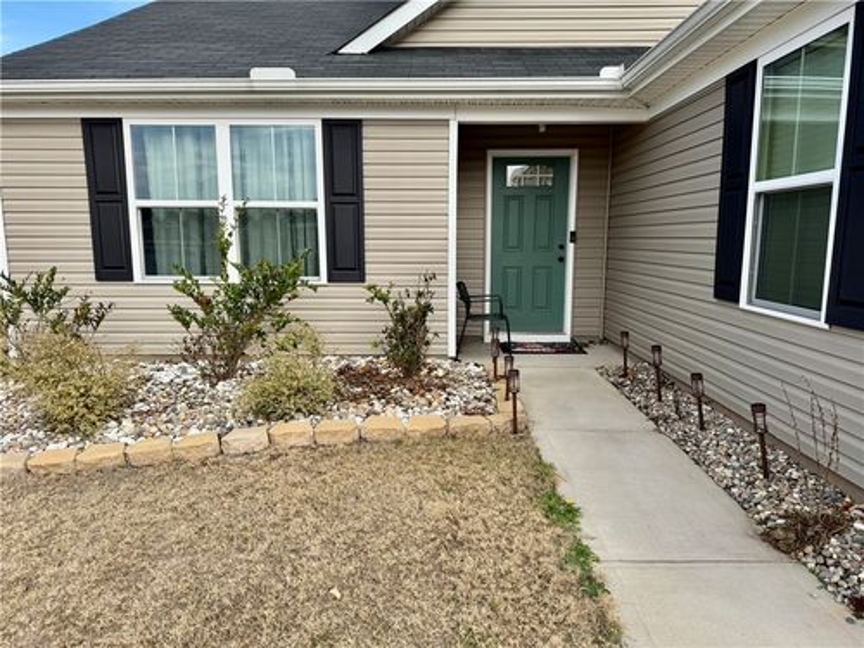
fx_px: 599
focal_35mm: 24
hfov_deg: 71.6
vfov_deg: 56.8
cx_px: 432
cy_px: 324
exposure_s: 1/1869
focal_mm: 6.76
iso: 80
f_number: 1.78
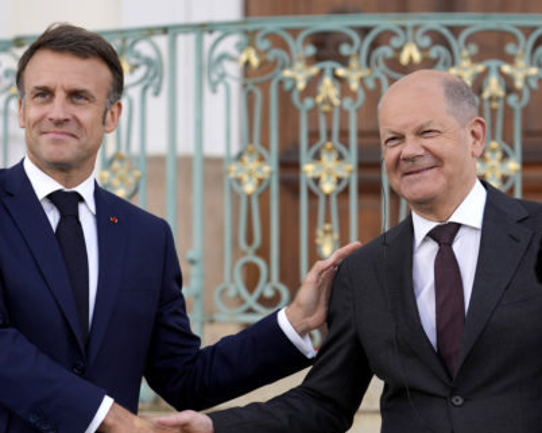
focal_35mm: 139
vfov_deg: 11.1
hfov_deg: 13.9
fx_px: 2228
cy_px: 292
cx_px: 272
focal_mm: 88
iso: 400
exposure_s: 1/1000
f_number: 3.5
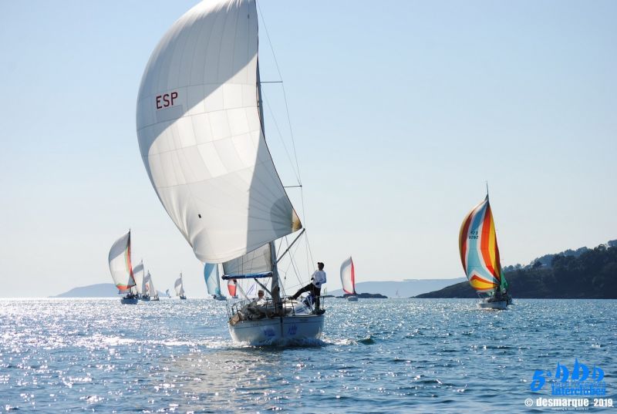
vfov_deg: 10.8
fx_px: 2190
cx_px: 308
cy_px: 207
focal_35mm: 128
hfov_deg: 16.0
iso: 100
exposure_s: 1/800
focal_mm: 85
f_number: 7.1
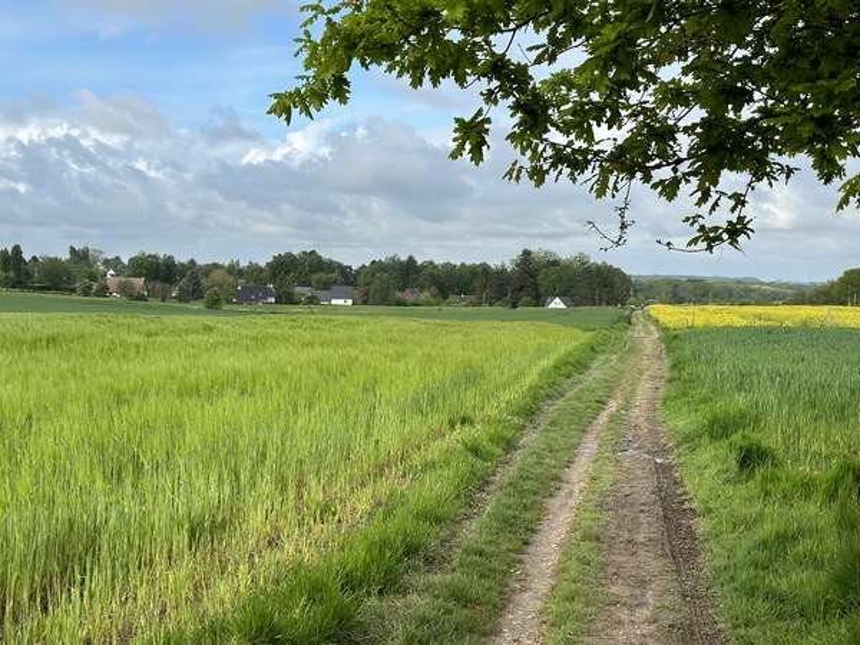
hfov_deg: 39.7
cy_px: 322
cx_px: 430
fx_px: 1193
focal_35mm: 48
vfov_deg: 30.3
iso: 100
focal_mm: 6.86
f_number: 1.78
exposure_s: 1/4566
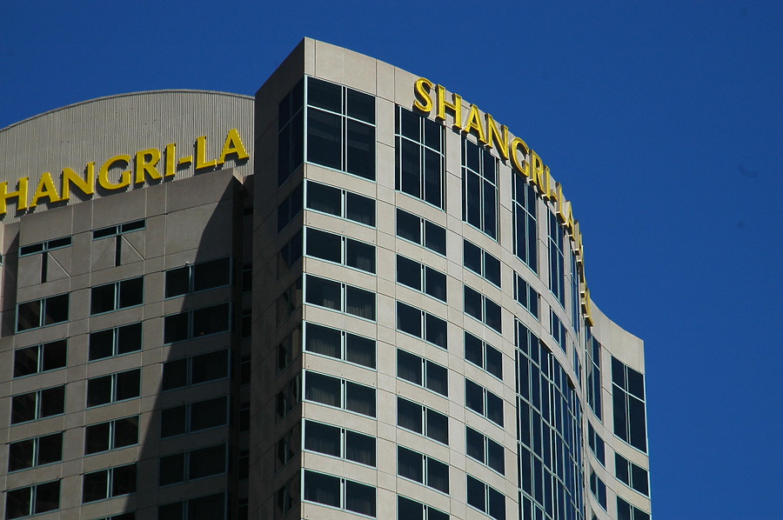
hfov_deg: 11.0
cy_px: 260
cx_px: 392
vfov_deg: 7.3
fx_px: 4074
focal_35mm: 188
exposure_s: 1/250
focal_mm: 125
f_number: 9
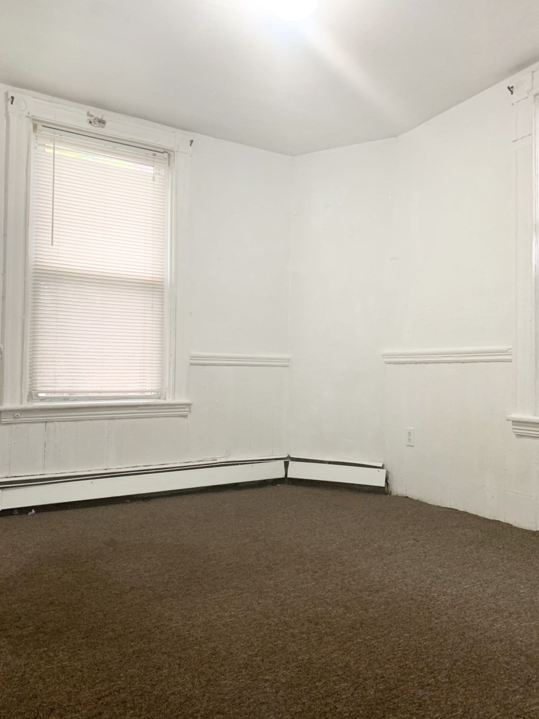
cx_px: 270
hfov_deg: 53.1
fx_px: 540
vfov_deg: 67.3
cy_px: 360
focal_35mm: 26
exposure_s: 1/60
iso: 200
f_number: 1.8
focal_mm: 4.25
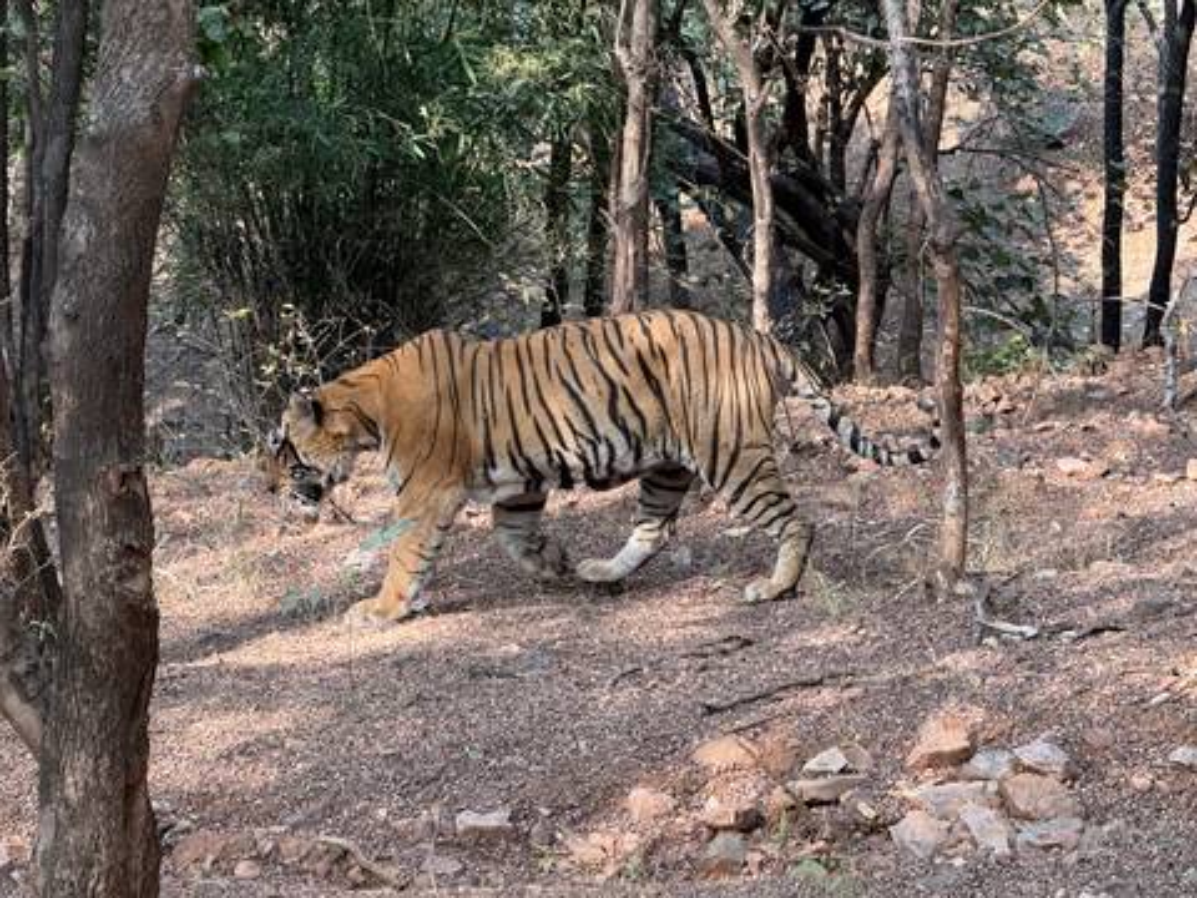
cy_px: 449
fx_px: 4150
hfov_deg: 16.4
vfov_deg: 12.3
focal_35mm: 120
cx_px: 598
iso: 80
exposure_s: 1/99
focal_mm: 15.66
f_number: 2.8
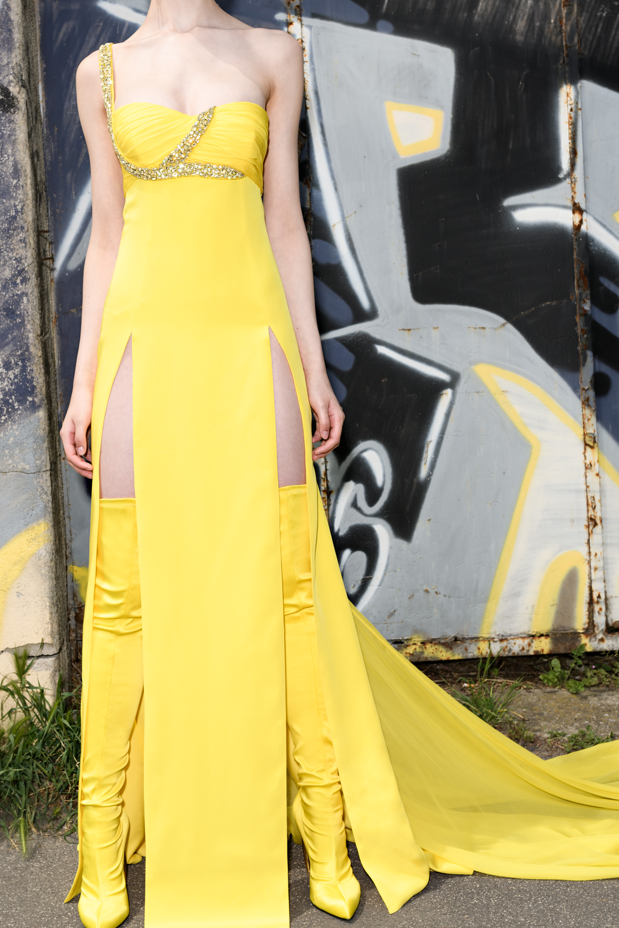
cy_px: 391
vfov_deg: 38.1
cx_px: 208
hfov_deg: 25.9
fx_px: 1341
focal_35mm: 52
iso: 100
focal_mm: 35
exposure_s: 1/250
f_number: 10
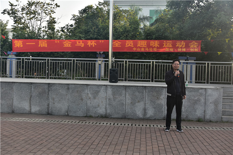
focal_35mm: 39
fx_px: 252
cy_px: 78
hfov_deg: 49.6
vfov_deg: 34.2
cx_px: 116
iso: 200
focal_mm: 26
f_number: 6.3
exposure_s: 1/250
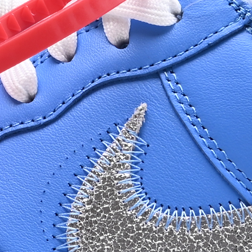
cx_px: 109
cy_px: -145
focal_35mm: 296
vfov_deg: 5.8
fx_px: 2438
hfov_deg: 5.9
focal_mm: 41
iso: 100
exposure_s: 1/2
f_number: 16
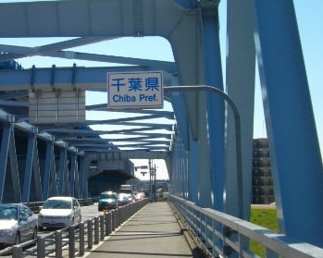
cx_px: 94
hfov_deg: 26.9
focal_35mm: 70
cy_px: 112
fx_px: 669
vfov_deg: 21.8
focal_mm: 8.8
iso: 100
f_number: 7
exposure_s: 1/320
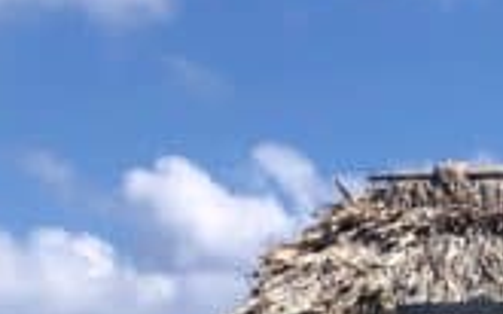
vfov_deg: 8.4
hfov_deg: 14.0
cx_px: 625
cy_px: 732
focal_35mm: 144
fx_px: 1973
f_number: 1.8
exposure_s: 1/3436
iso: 25
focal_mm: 3.99
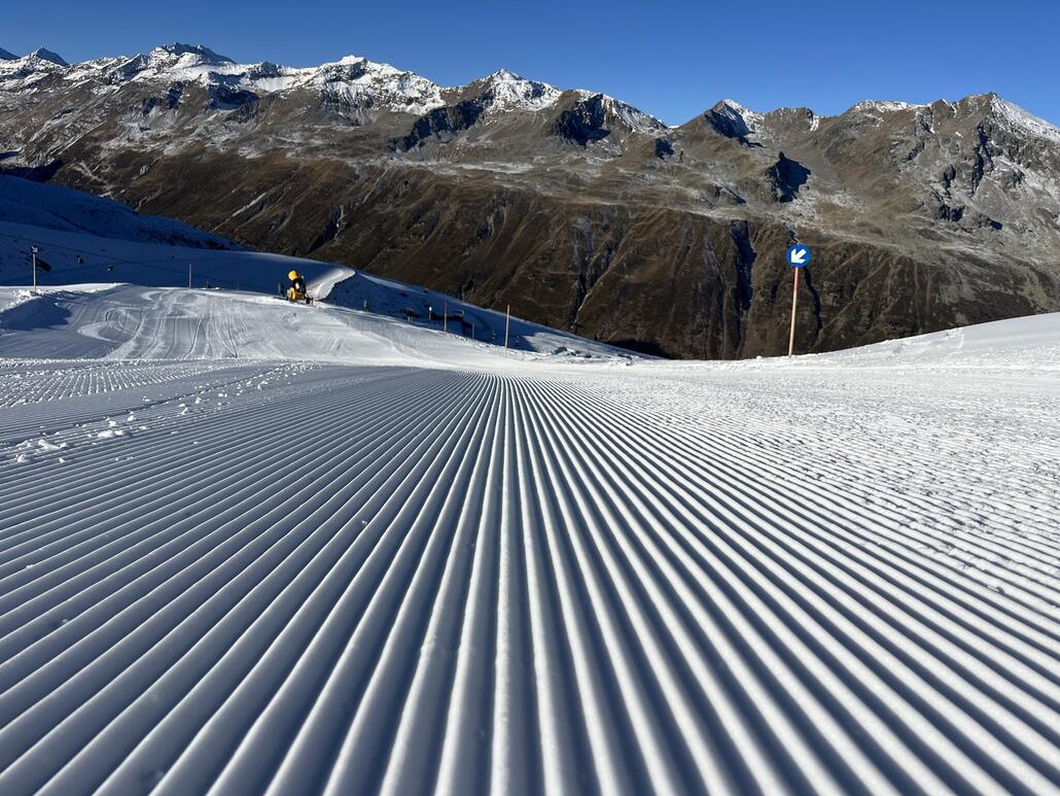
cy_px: 398
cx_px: 530
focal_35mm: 26
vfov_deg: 53.1
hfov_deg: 67.3
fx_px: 796
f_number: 1.6
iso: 50
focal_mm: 5.1
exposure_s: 1/7874
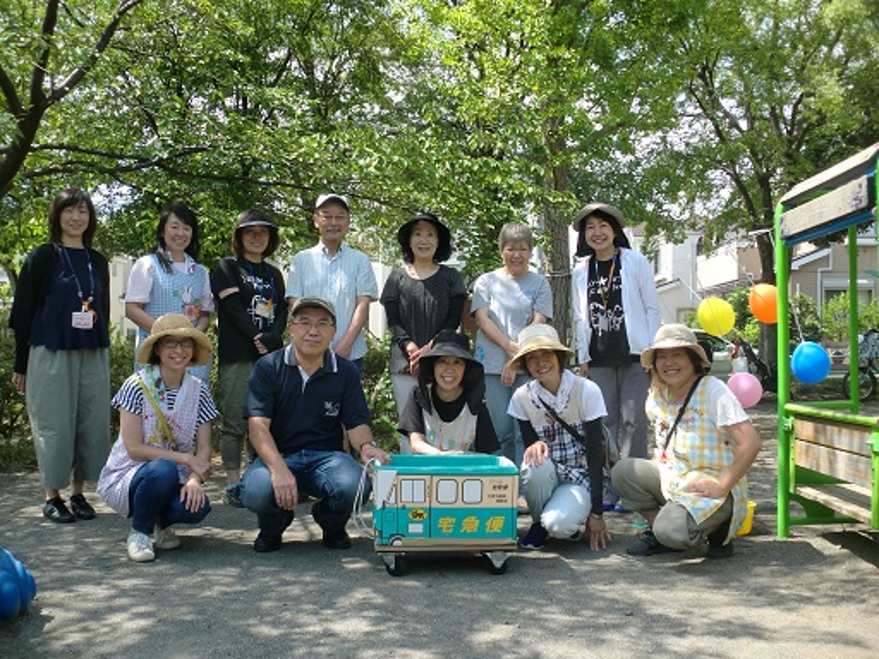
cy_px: 330
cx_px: 440
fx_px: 889
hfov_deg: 52.6
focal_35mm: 35
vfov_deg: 40.7
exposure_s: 1/320
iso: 64
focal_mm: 6.3
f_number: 3.1
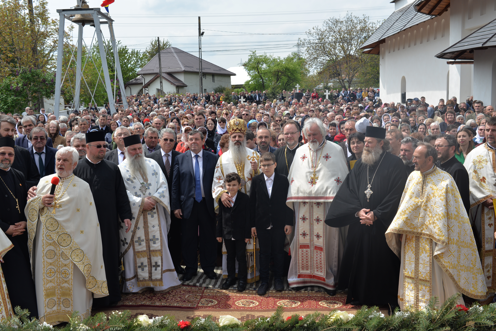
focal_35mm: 35
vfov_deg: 37.9
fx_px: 482
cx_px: 248
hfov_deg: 54.4
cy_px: 166
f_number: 10
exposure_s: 1/400
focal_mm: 35
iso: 200
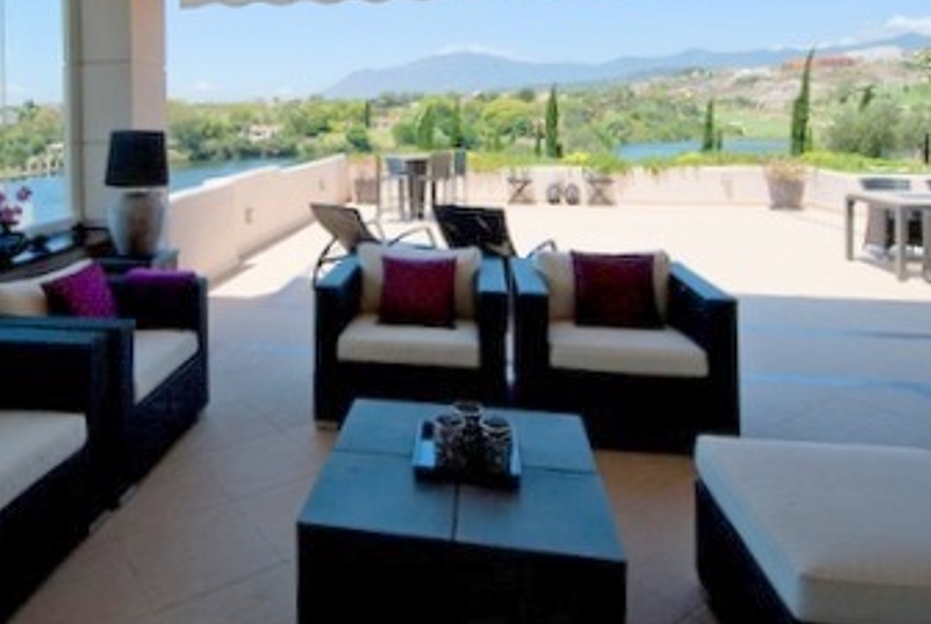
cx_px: 357
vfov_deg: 60.7
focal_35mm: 20
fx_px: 518
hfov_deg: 82.5
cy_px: 209
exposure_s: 1/5000
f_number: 3.5
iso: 200
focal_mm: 14
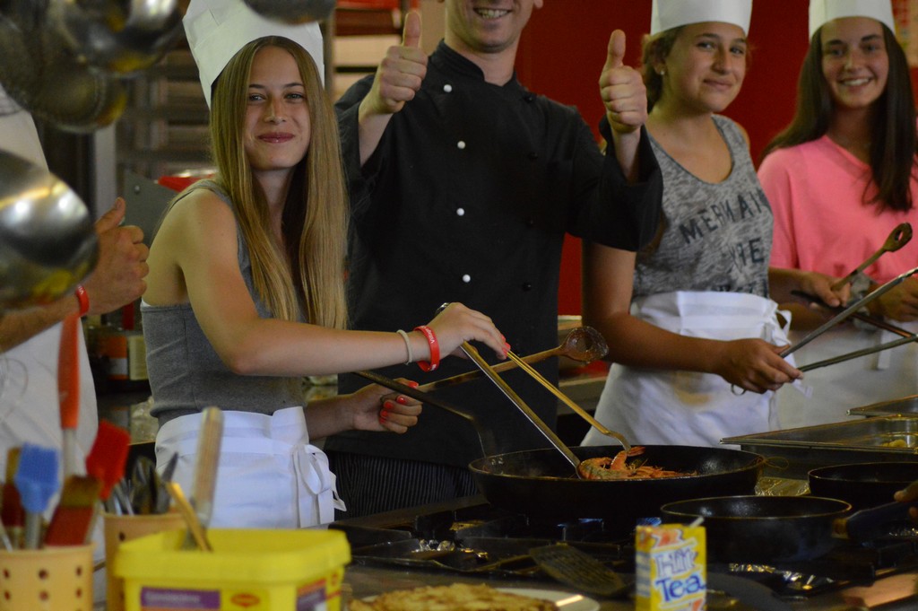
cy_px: 306
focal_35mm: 128
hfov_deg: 16.1
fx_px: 3249
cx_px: 459
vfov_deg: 10.7
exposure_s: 1/400
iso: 3200
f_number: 4
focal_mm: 85
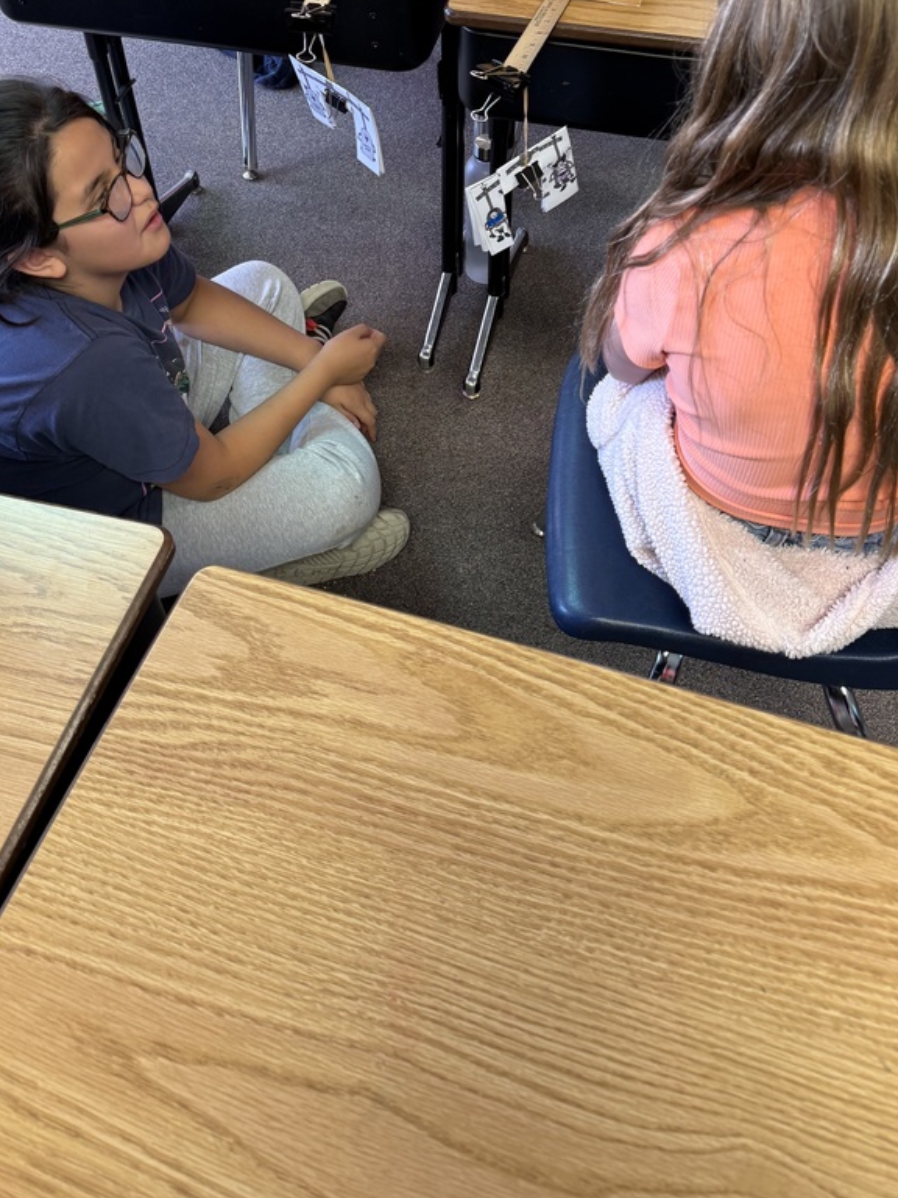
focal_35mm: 32
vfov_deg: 55.7
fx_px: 1107
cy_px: 404
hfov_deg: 44.2
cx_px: 460
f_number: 1.78
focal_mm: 6.76
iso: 160
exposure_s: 1/60
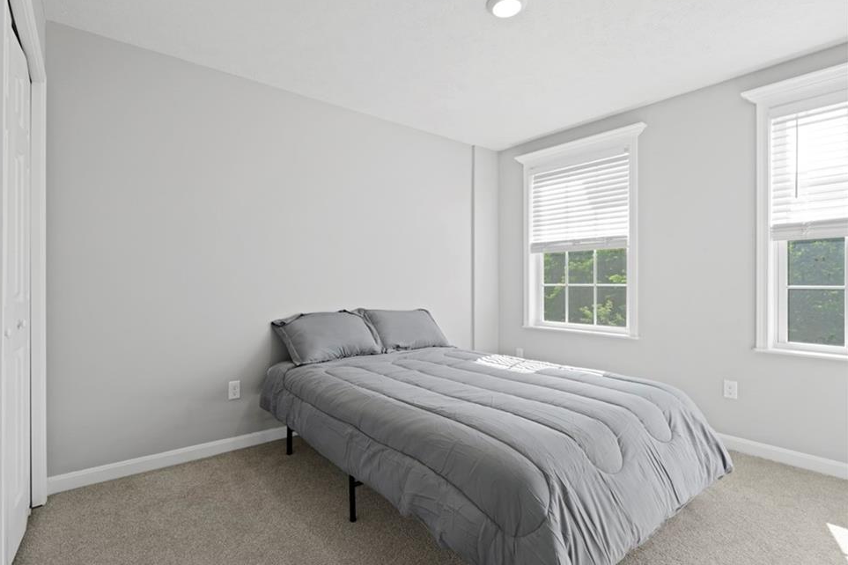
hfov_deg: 93.2
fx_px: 400
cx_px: 399
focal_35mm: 17
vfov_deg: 70.4
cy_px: 274
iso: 400
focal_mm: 16
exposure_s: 1/30
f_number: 6.7
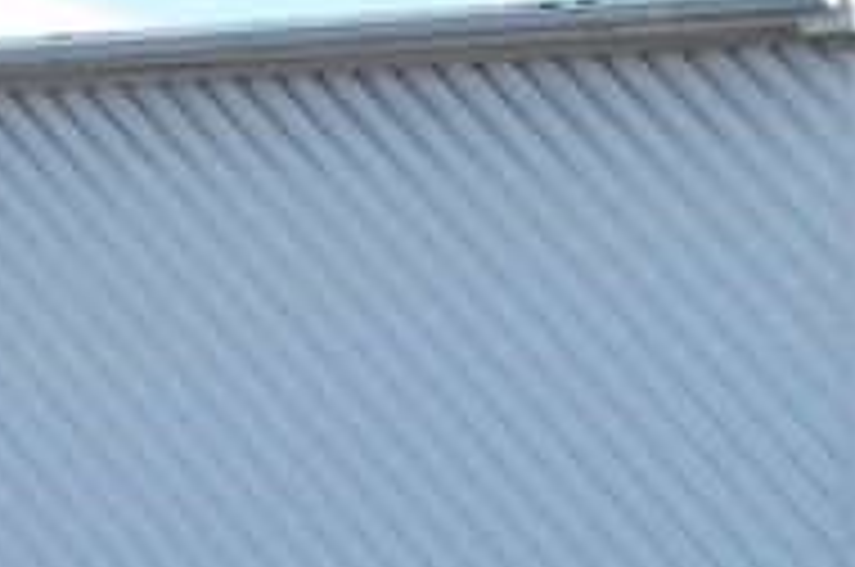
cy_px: 950
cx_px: 720
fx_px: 4078
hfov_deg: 11.9
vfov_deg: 7.7
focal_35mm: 172
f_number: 9
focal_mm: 34
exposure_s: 1/320
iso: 400
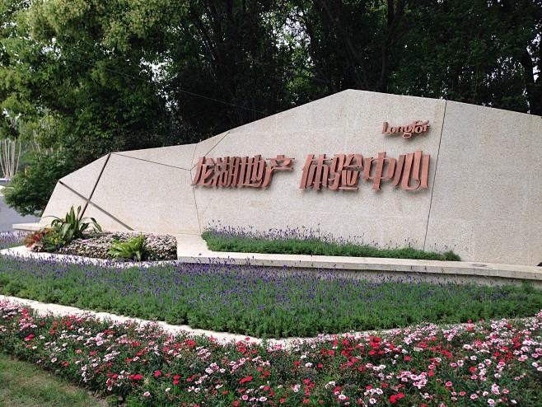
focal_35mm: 33
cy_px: 204
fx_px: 517
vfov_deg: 43.0
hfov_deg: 55.3
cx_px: 271
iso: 50
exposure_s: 1/345
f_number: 2.4
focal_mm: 4.12
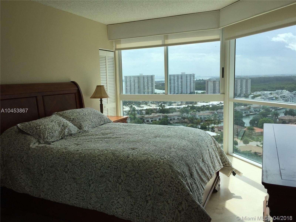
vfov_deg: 48.2
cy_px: 111
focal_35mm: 29
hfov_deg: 61.7
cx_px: 148
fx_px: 248
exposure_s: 1/2475
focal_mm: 4.15
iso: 32
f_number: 2.2
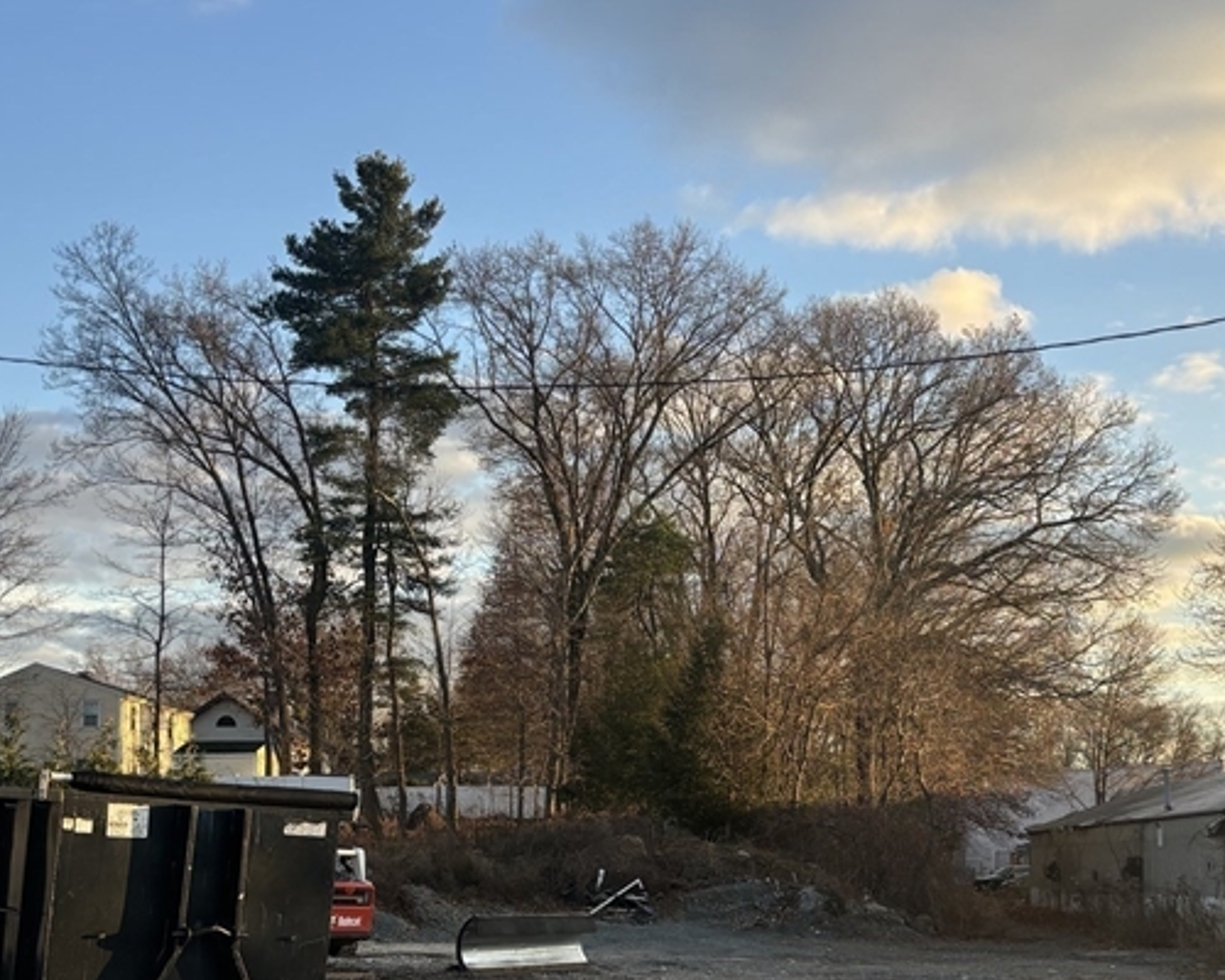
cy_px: 684
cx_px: 701
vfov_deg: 28.9
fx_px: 1885
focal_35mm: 52
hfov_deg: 35.9
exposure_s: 1/872
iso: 50
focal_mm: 5.96
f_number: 1.6
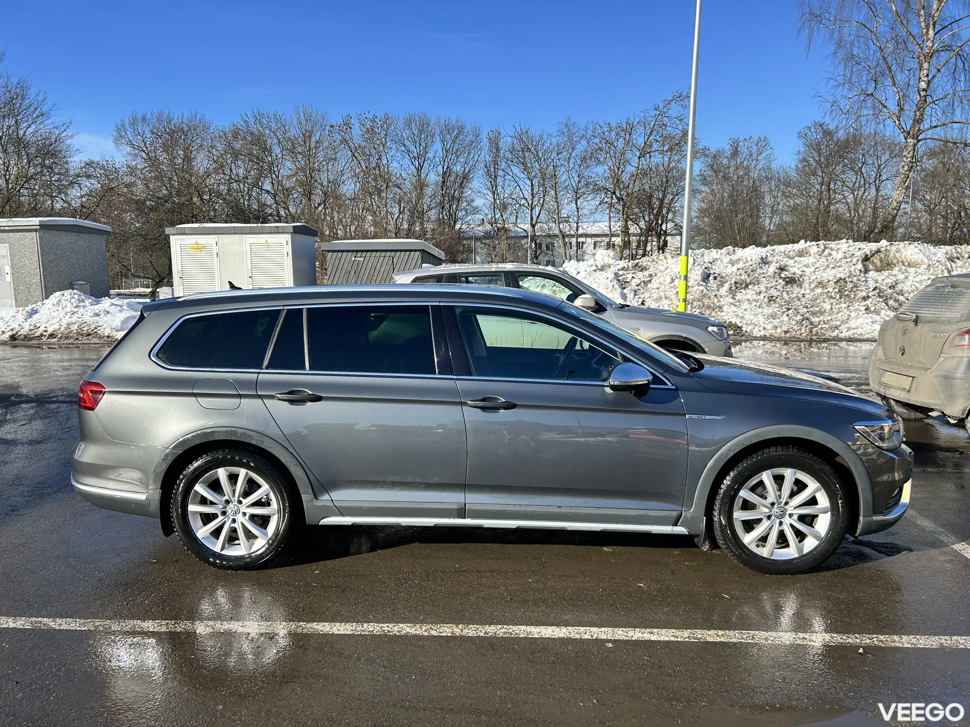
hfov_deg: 67.3
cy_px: 364
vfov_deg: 53.1
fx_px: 729
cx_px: 485
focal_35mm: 26
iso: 50
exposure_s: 1/3077
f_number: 1.5
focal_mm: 5.7
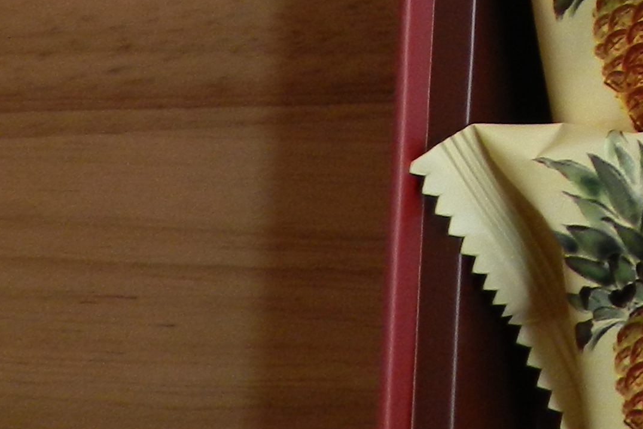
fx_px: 1590
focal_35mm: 89
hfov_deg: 18.5
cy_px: -321
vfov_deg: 13.8
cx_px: 1116
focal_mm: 4
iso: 220
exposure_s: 1/30
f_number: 3.4
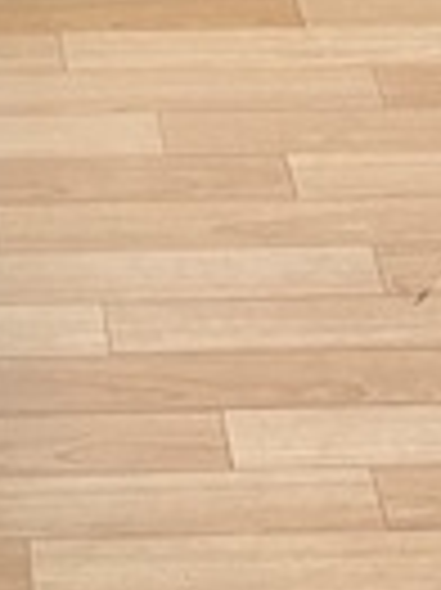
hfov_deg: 10.3
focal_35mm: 139
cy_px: 1022
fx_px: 2365
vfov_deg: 13.0
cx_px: -205
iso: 125
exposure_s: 1/99
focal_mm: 4.25
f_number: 1.8
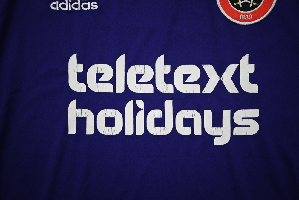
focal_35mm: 34
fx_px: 278
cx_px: 150
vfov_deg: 39.4
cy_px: 100
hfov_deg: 56.5
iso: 200
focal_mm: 33.5
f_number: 5
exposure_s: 1/125
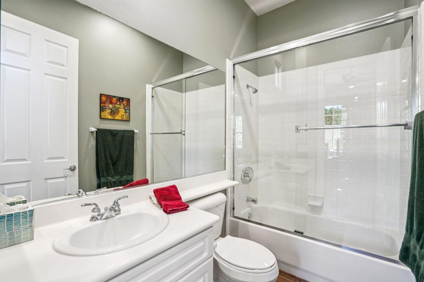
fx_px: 188
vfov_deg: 73.7
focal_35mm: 16
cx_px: 212
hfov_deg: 96.8
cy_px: 141
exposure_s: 1/20
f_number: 7.1
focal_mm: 16
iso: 400
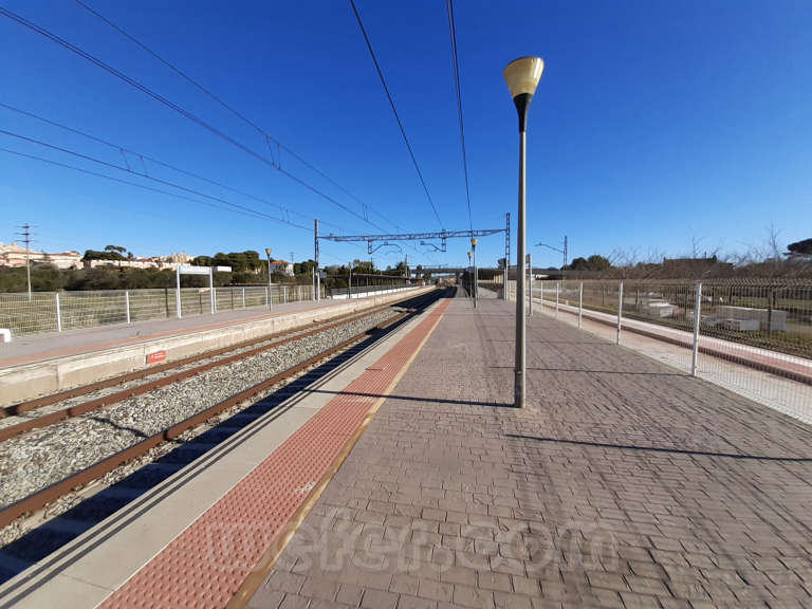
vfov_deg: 89.9
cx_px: 406
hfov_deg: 106.2
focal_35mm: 13
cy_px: 304
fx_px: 305
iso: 40
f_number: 2.2
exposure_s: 1/1348
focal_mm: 1.13
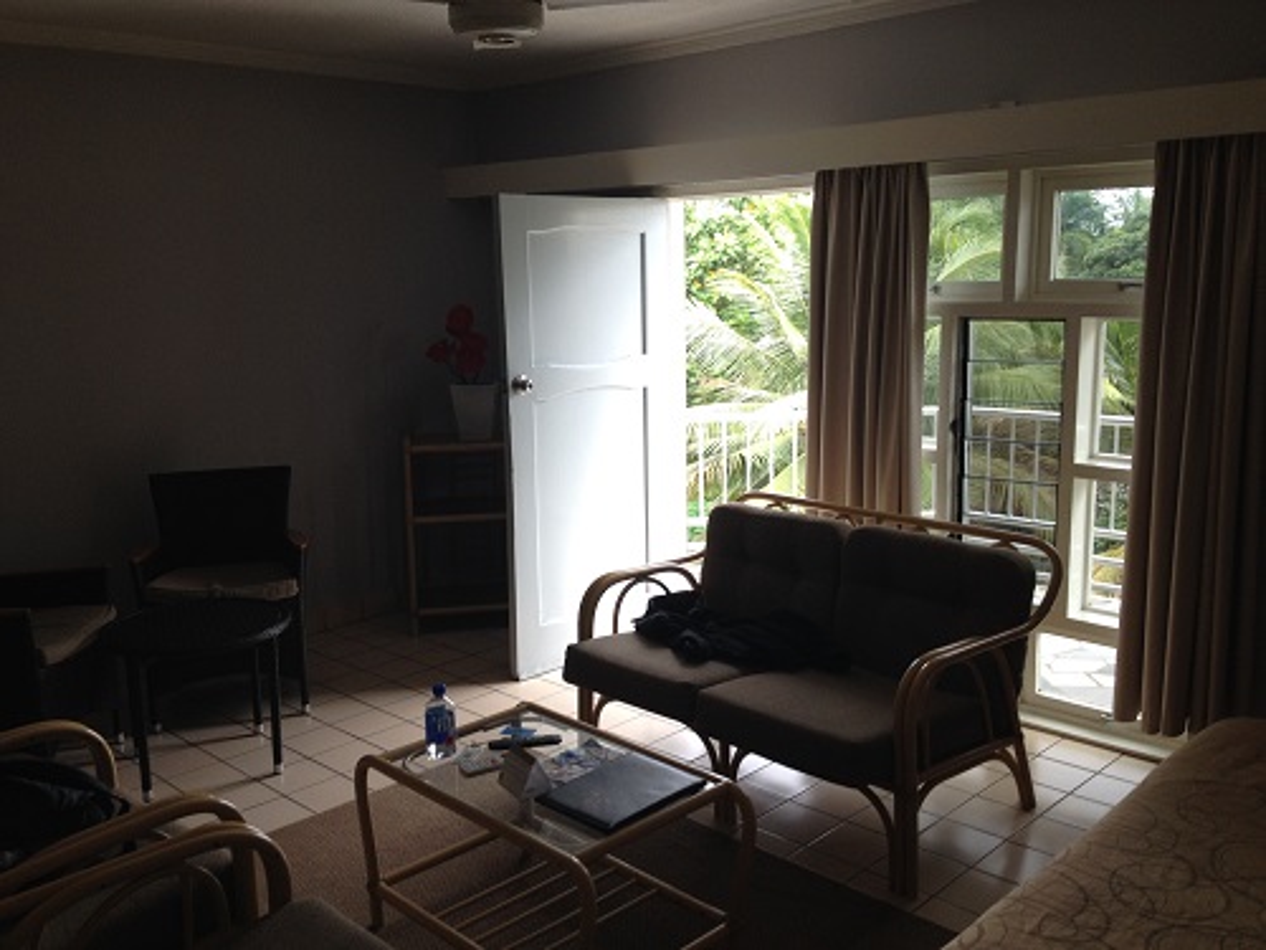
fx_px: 1280
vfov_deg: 40.7
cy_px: 475
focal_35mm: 35
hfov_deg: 52.6
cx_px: 633
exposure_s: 1/60
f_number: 2.4
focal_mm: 4.28
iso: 64
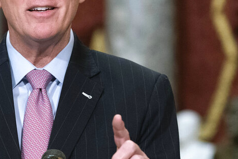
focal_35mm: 203
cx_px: 47
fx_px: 1342
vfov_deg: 6.8
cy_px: 56
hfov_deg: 10.1
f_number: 3.5
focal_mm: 93
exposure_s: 1/320
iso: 5000
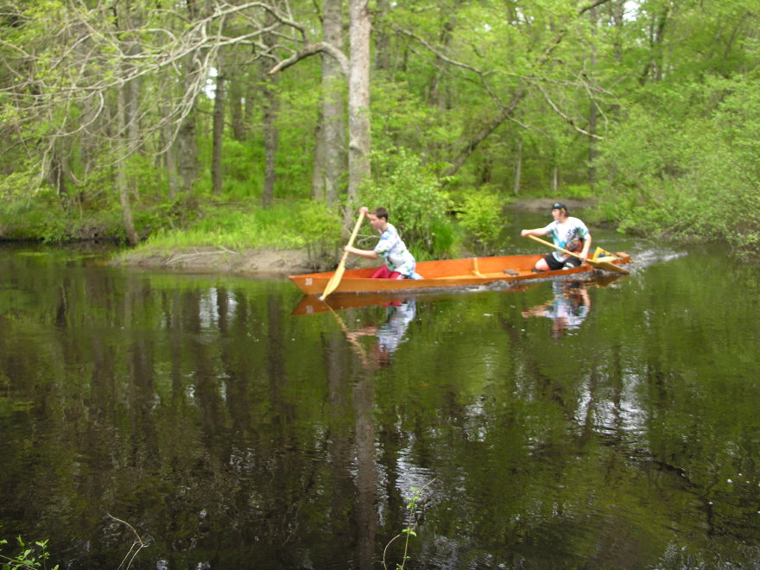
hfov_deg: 52.6
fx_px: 768
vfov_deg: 40.7
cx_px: 380
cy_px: 285
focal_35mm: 35
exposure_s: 1/125
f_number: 2.8
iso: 50
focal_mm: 8.9
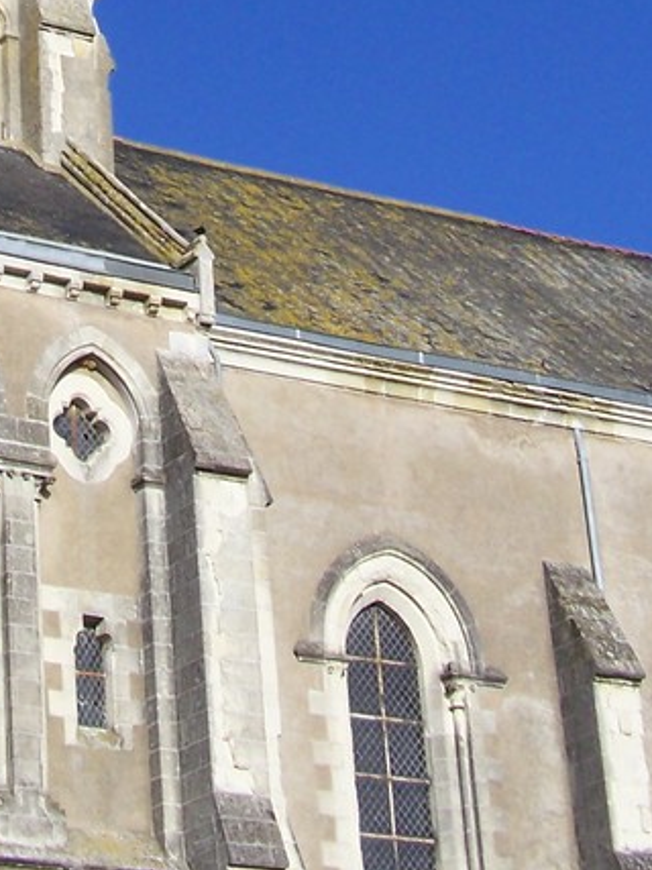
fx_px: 2864
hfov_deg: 12.9
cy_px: -139
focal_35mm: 114
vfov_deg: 16.6
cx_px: 69
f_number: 4
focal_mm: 6.3
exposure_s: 1/500
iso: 64
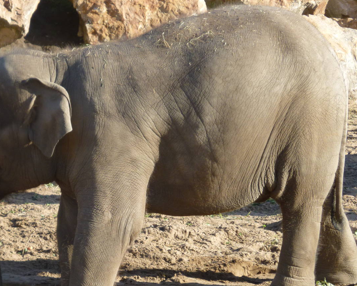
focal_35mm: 290
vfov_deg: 5.3
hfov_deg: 6.7
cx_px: 126
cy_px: 197
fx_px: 3065
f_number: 5.9
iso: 125
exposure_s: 1/125
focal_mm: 36
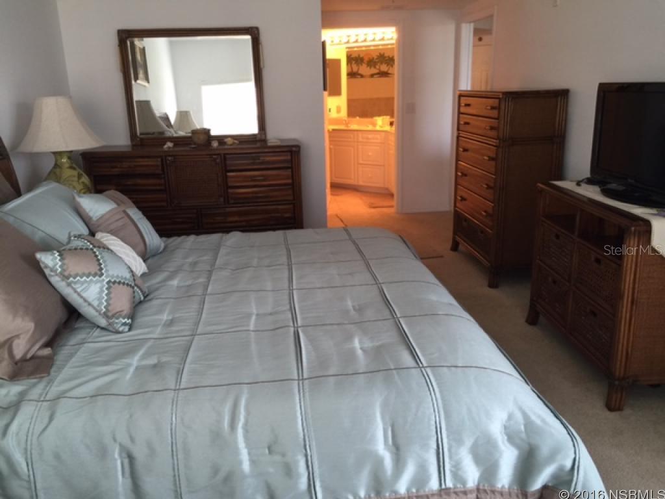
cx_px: 332
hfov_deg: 61.7
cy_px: 250
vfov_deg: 48.2
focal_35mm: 29
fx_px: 557
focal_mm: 4.15
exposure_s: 1/15
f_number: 2.2
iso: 40
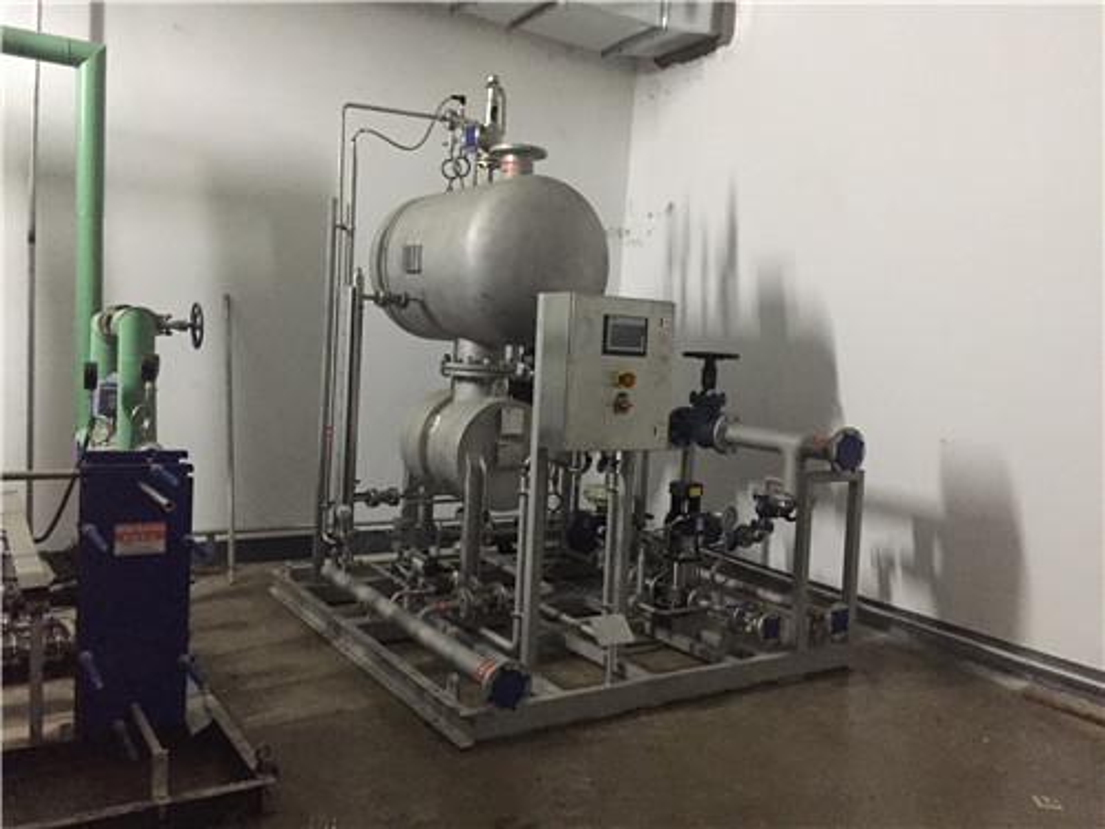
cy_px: 414
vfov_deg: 48.2
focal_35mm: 29
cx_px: 552
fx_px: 926
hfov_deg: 61.7
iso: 400
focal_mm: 4.15
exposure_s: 1/17
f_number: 2.2
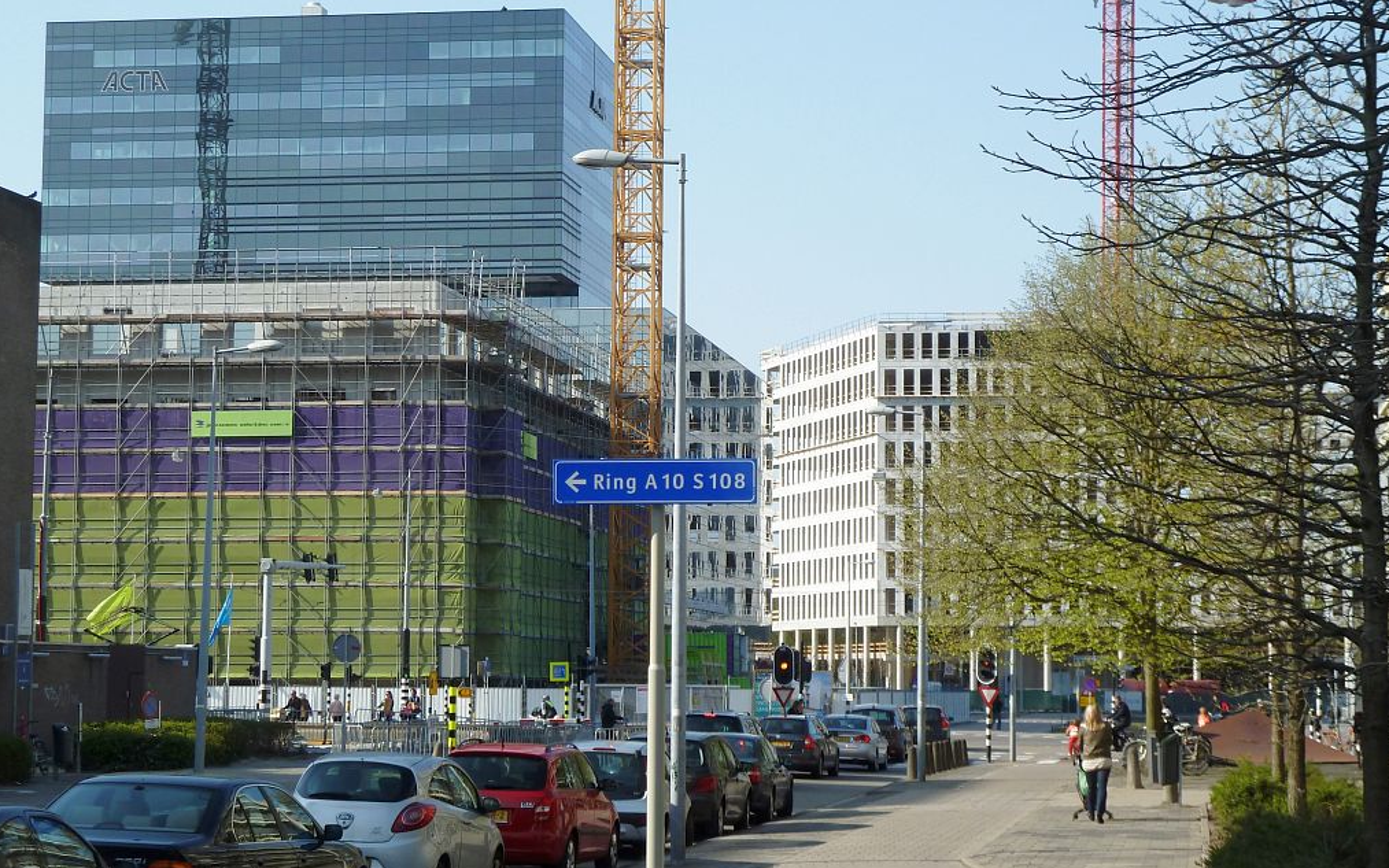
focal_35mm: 77
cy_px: 413
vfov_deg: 16.9
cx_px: 697
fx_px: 2915
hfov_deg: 26.8
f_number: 4.1
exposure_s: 1/400
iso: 80
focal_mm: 11.9
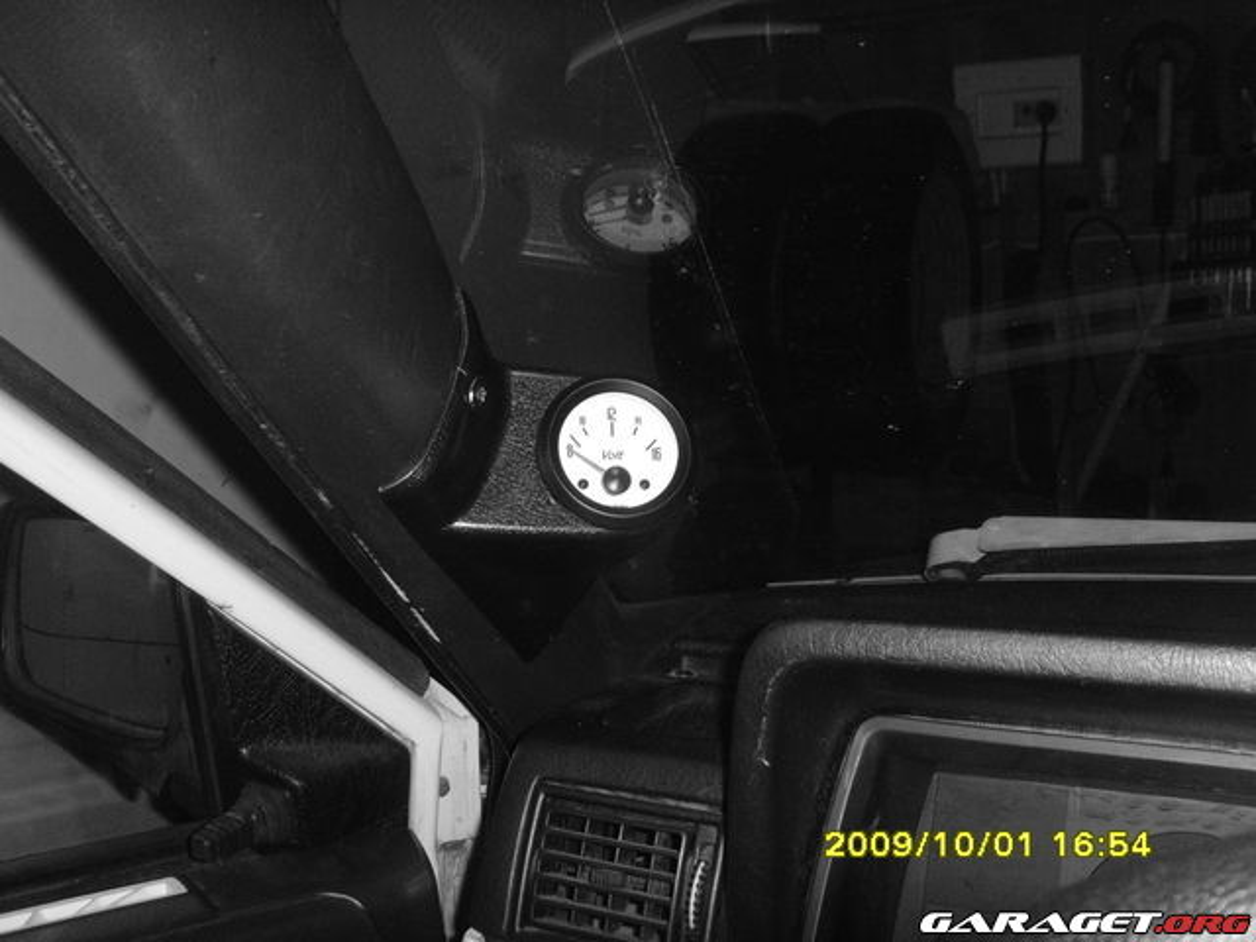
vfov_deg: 36.8
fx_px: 1415
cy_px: 471
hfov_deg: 47.9
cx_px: 628
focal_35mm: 39
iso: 200
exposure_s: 1/45
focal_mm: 6.6
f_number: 3.5
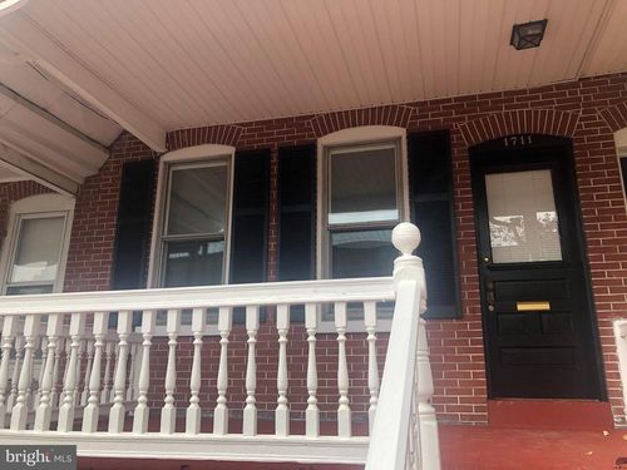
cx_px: 314
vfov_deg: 49.7
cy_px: 235
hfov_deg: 63.4
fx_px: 507
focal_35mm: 28
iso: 20
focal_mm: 3.99
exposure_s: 1/552
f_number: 1.8
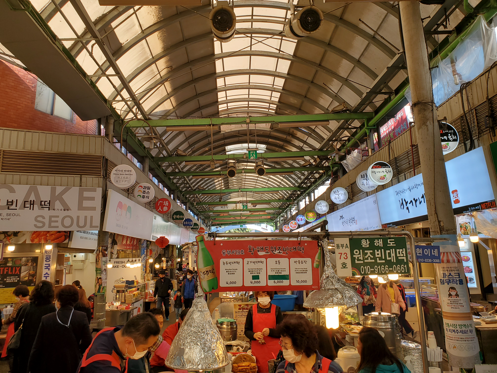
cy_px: 186
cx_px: 248
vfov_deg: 53.1
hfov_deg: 67.3
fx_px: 373
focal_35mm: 26
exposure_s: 1/174
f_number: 2.4
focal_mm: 4.3
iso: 50
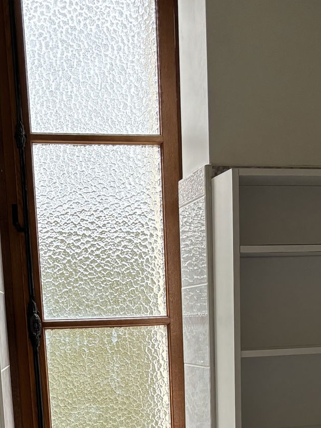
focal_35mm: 67
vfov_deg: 26.4
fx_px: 828
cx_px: 179
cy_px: 484
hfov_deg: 21.9
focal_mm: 5.96
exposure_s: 1/60
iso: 200
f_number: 1.6
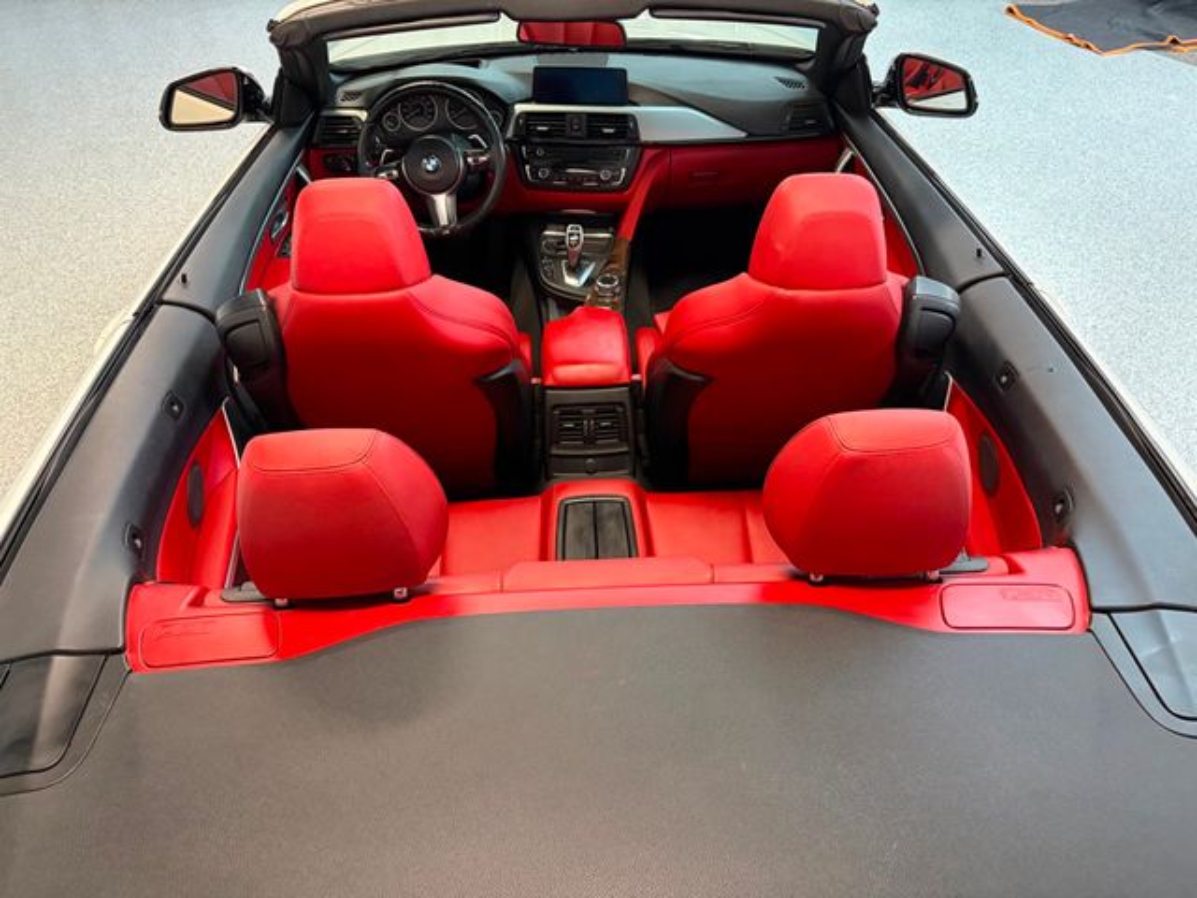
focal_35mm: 26
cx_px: 598
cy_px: 449
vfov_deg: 53.1
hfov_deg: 67.3
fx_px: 899
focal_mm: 5.96
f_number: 1.6
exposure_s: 1/60
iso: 500
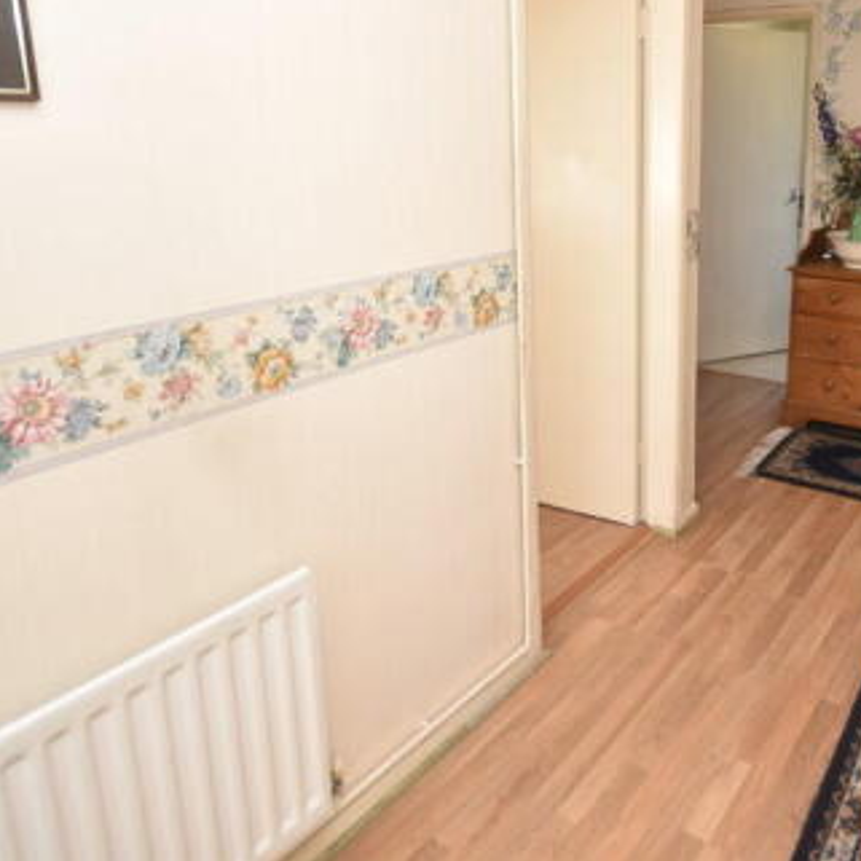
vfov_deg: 59.3
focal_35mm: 26
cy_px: 278
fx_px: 732
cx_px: 658
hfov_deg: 57.5
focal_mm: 10
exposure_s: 1/125
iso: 800
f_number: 4
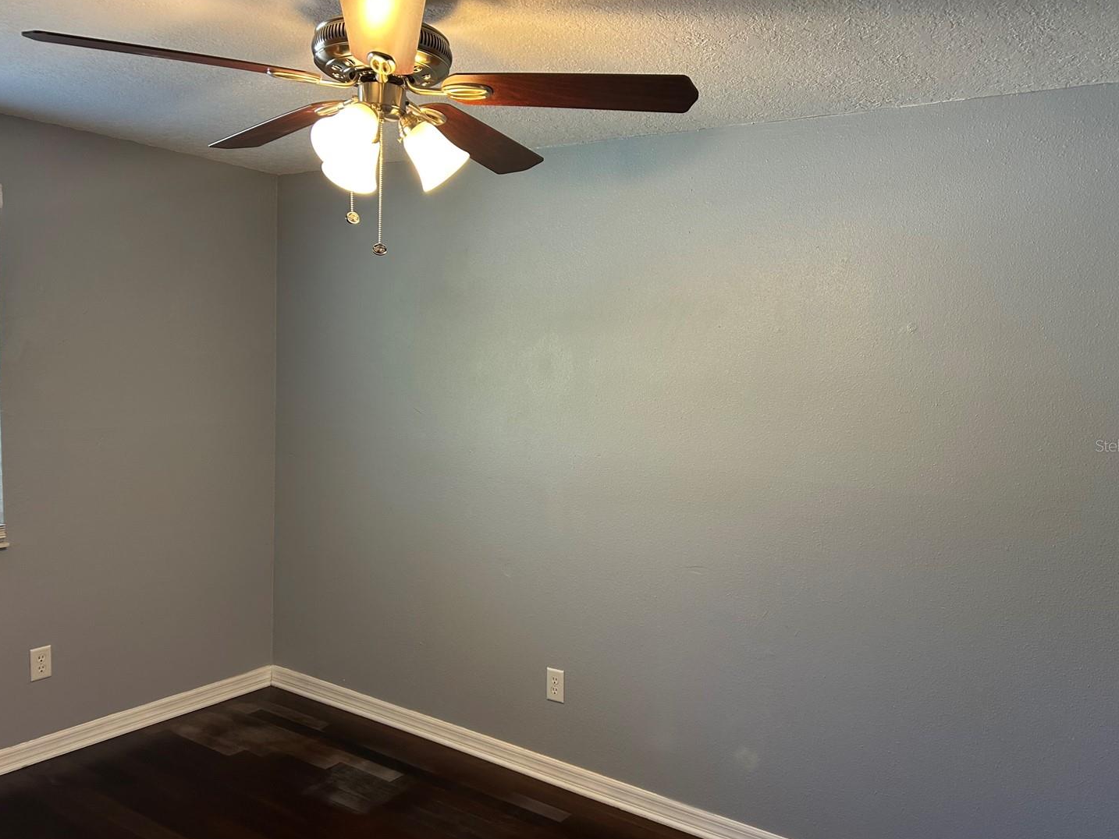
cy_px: 445
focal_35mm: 29
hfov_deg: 61.6
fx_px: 938
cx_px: 545
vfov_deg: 48.2
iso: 100
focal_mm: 5.7
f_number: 1.5
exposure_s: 1/60
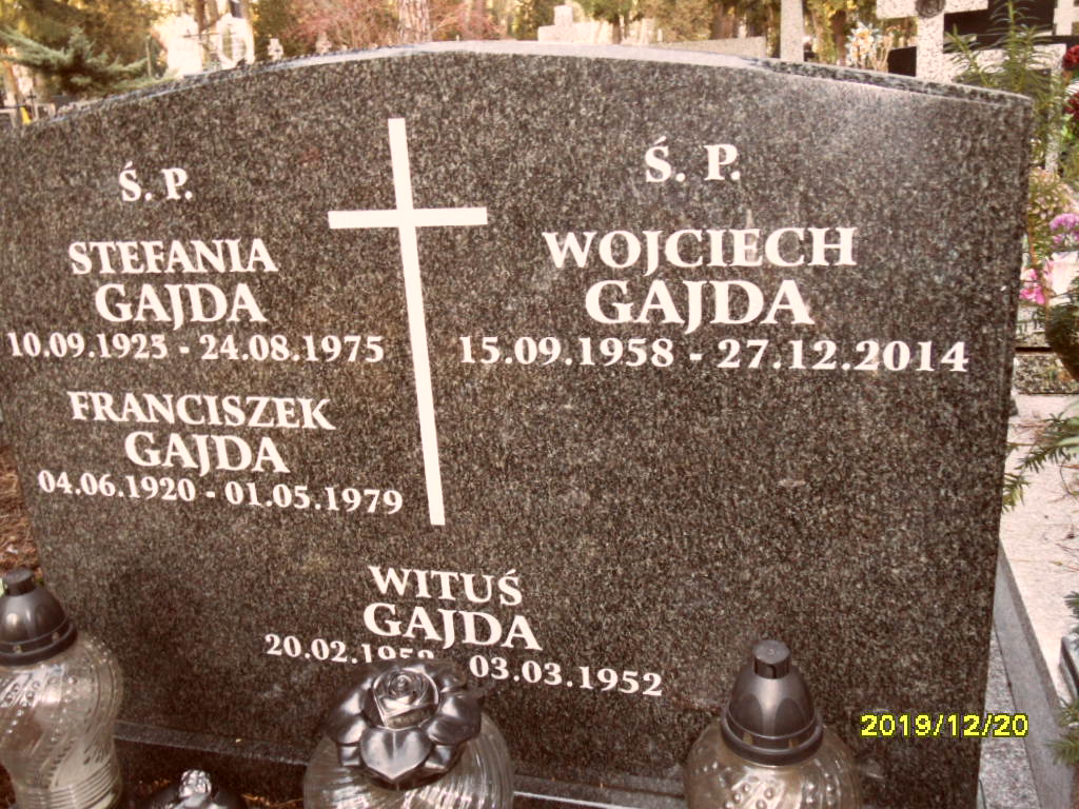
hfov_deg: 56.8
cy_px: 404
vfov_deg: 44.2
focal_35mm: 32
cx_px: 540
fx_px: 997
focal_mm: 5.3
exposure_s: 1/30
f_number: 3.4
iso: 200
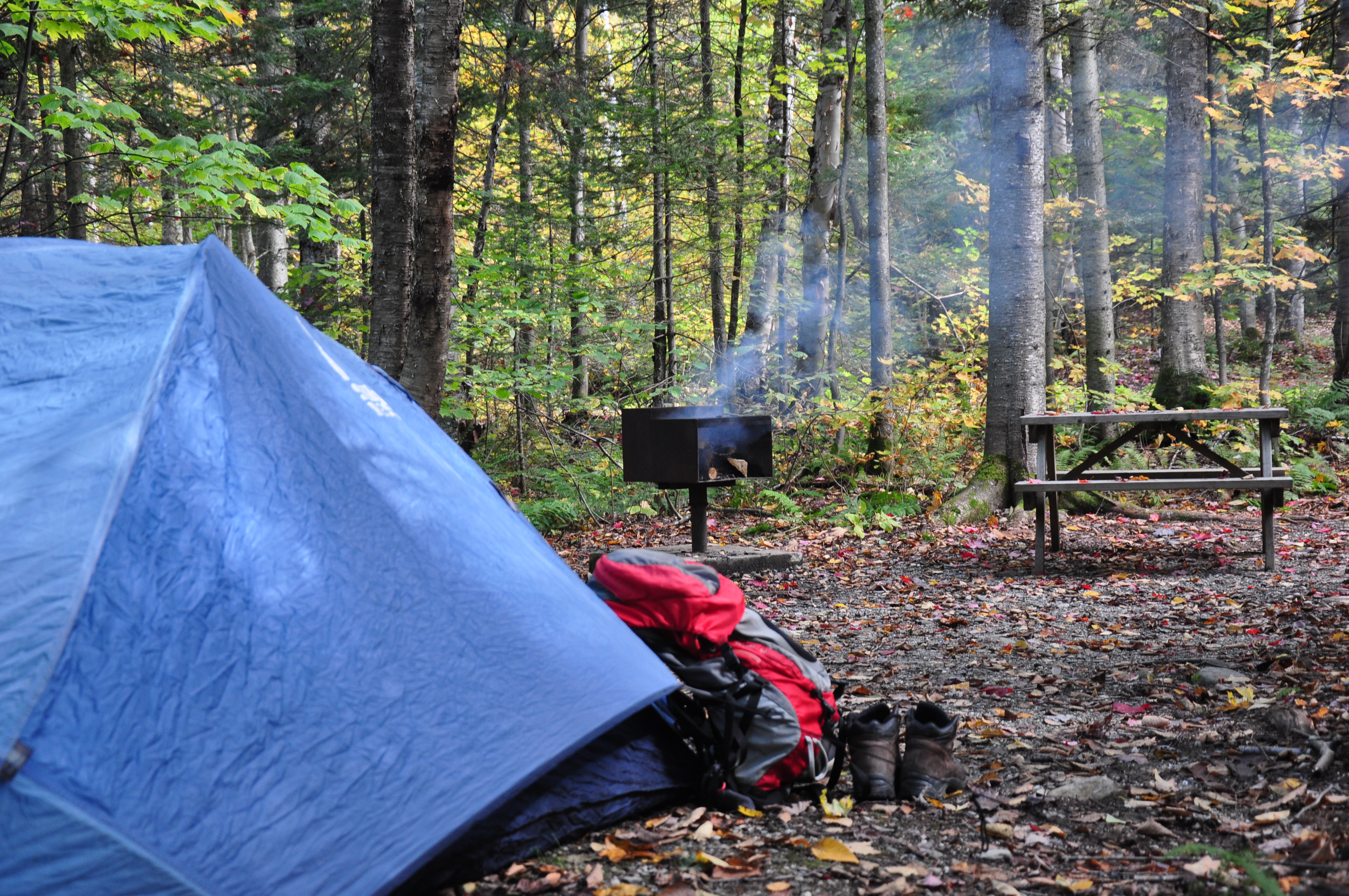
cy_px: 448
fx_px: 2246
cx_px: 674
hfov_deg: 33.4
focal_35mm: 60
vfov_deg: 22.6
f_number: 4.5
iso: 400
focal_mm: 40
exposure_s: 1/50
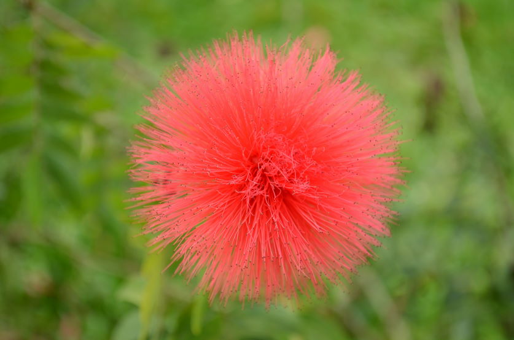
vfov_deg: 18.1
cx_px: 257
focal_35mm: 75
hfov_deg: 27.1
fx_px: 1068
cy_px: 170
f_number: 5.6
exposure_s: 1/50
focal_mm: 50
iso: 200
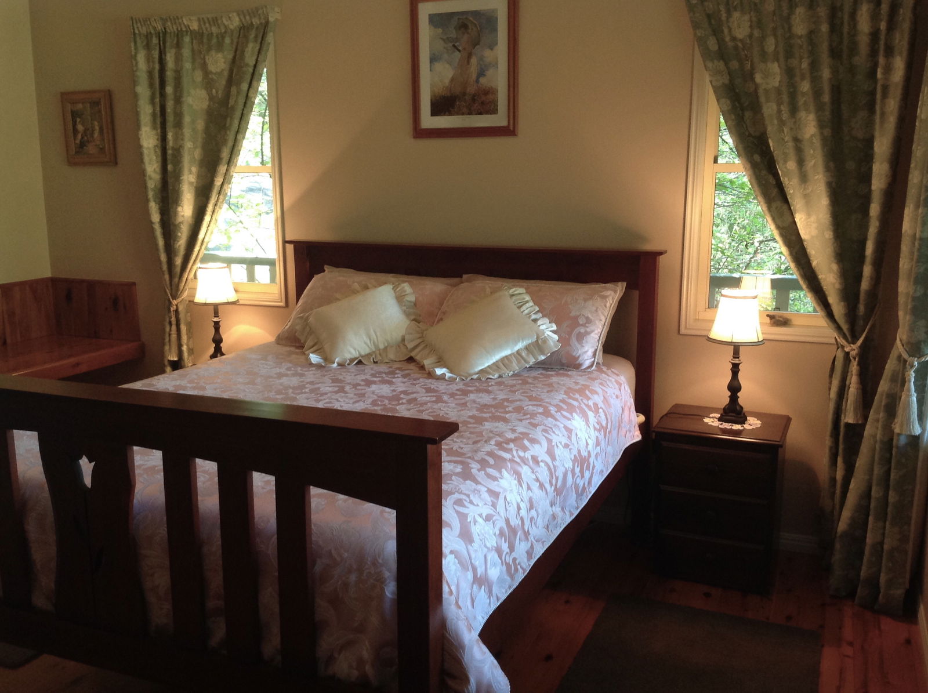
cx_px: 464
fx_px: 937
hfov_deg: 52.7
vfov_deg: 40.6
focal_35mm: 35
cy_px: 346
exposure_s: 1/15
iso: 125
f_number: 2.4
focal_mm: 4.28
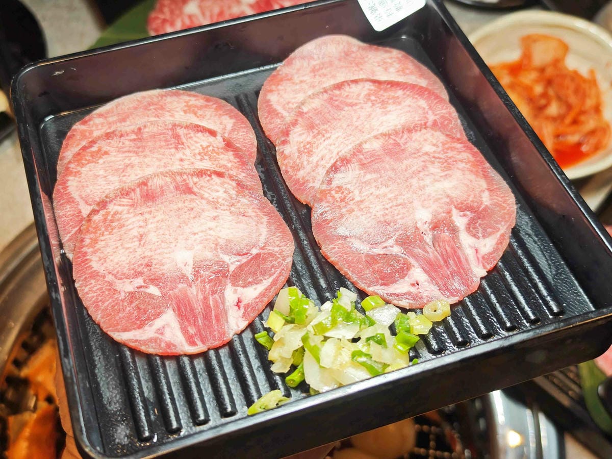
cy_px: 230
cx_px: 306
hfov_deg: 41.2
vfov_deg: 31.5
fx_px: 813
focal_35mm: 46
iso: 80
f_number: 2
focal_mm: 8.72
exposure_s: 1/120
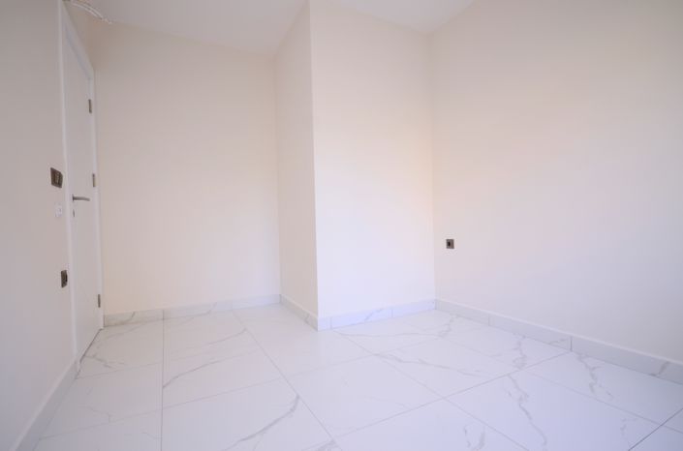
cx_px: 342
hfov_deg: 90.2
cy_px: 226
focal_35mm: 18
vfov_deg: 67.1
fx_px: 341
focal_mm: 12
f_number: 5.6
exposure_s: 1/60
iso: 320
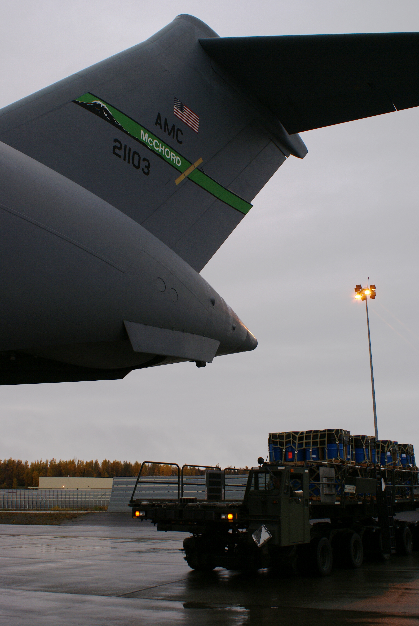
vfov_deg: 57.2
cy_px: 313
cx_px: 210
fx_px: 574
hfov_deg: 40.1
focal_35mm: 33
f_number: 8
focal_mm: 22
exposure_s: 1/60
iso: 100
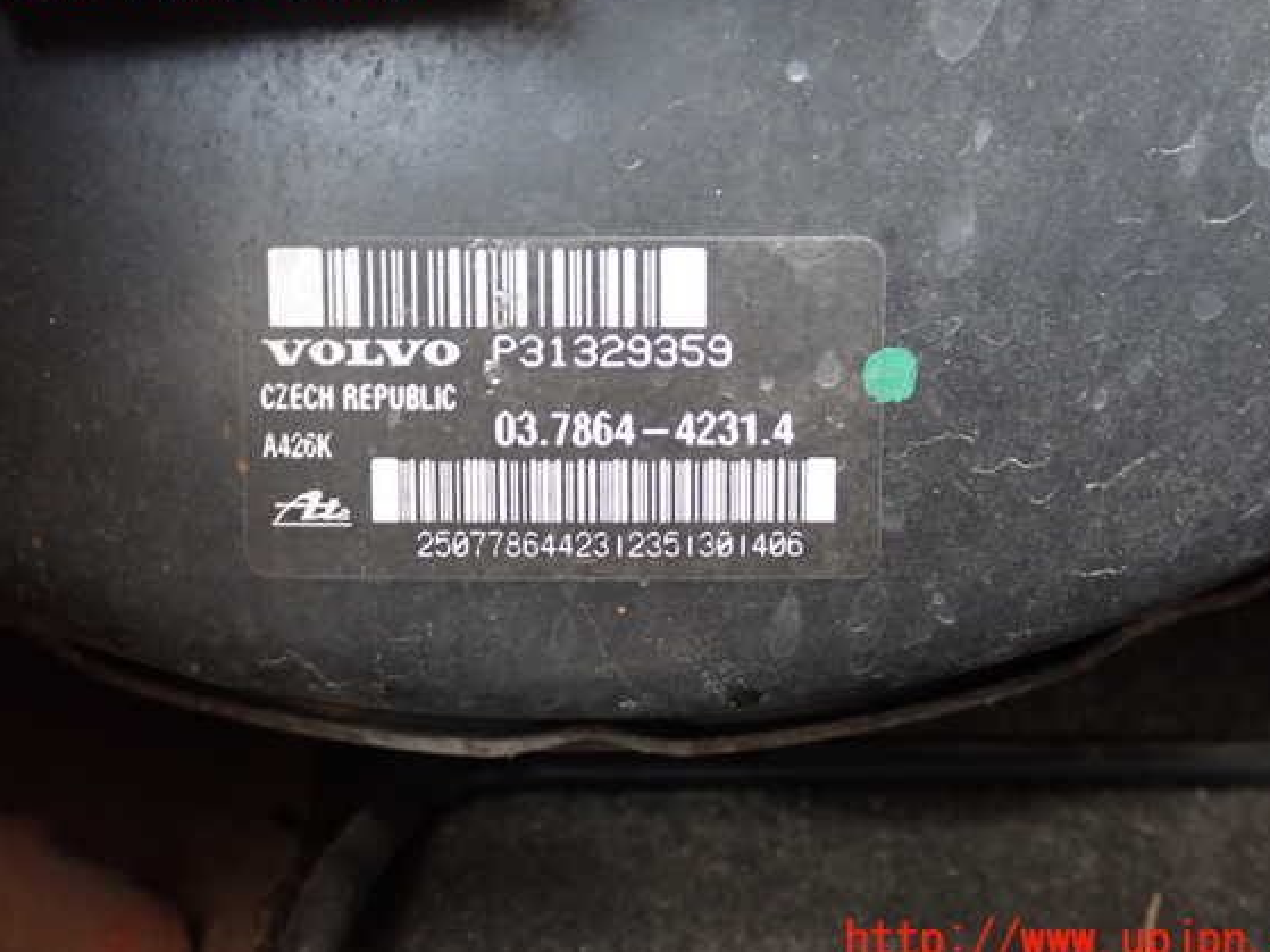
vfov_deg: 32.9
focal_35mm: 44
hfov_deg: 42.9
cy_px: 459
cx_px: 677
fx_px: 1614
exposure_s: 1/40
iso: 400
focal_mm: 7.31
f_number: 2.8
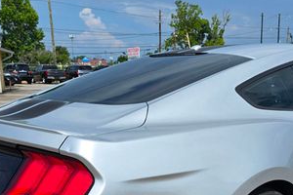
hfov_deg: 38.8
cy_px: 196
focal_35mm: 51
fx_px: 415
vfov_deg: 25.2
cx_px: 173
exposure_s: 1/1339
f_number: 1.7
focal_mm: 6.3
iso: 12
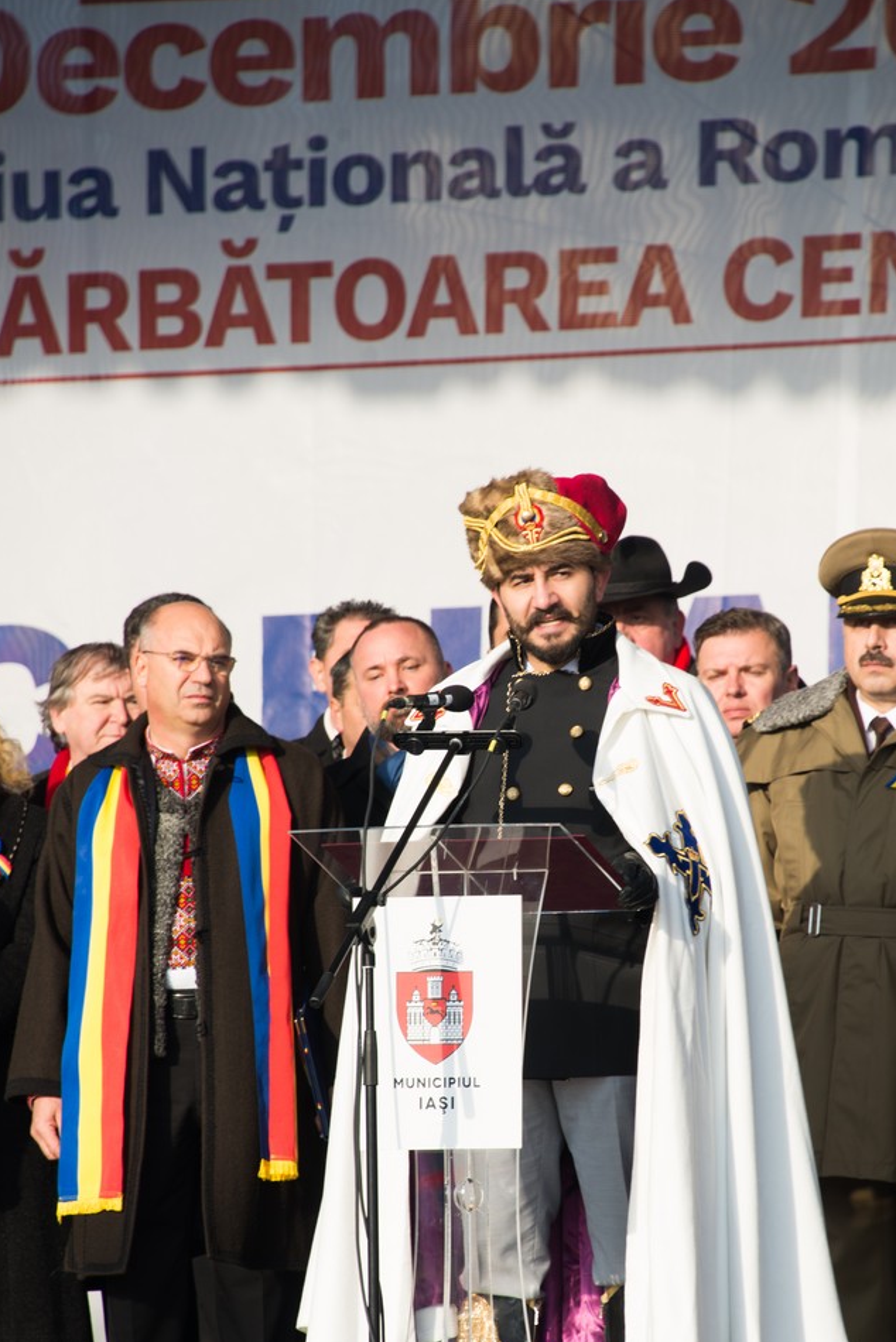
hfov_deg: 3.6
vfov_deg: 5.4
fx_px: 14138
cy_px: 785
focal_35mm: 379
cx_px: 558
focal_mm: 300
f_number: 7.1
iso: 100
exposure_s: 1/160
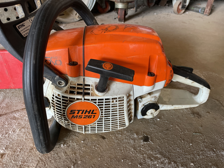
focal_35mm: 26
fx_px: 168
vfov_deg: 53.1
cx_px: 112
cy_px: 84
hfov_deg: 67.3
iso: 250
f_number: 1.6
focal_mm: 4.2
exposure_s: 1/60
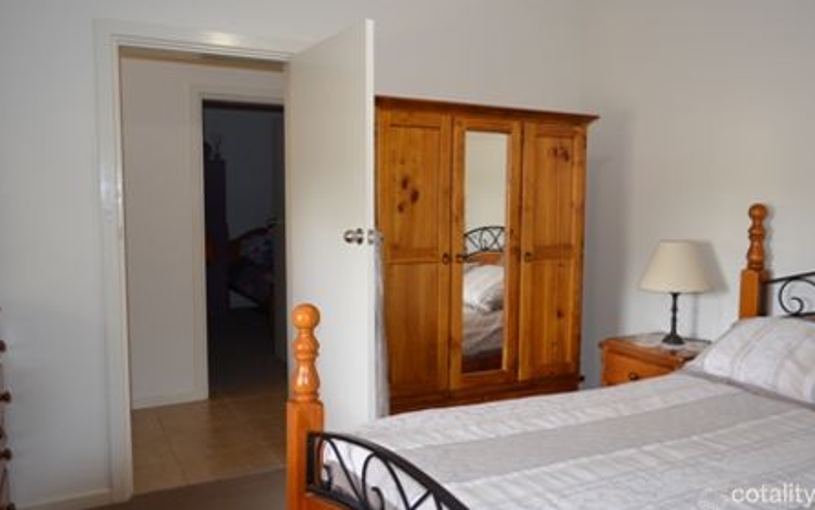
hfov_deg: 64.6
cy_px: 246
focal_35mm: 29
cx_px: 417
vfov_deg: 43.2
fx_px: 644
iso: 1000
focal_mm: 18
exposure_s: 1/60
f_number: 3.5
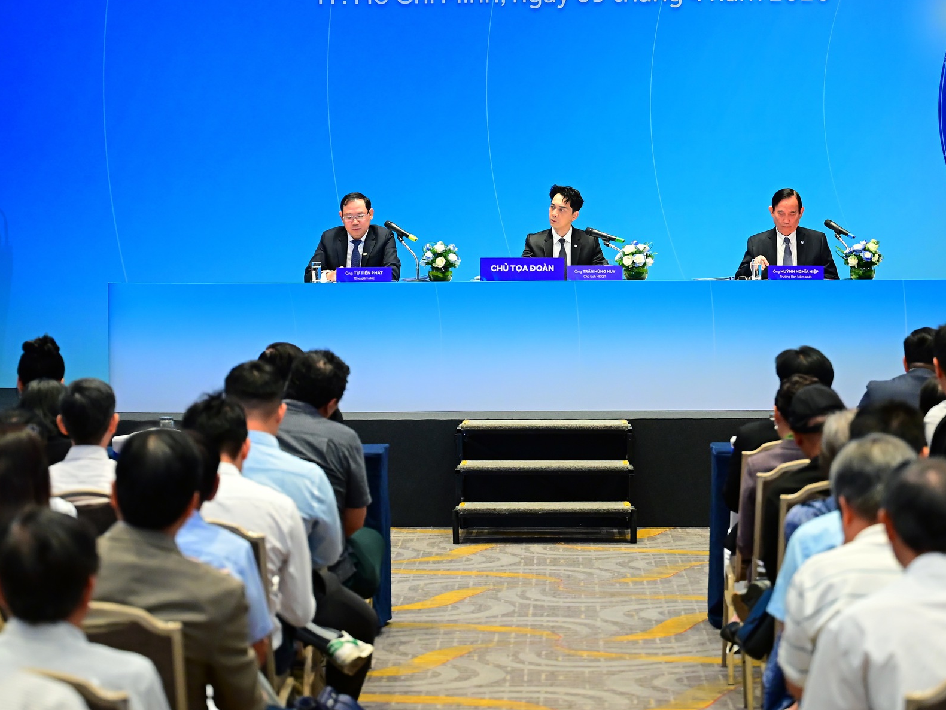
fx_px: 2979
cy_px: 218
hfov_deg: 18.0
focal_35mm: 109
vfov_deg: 13.6
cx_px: 492
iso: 3200
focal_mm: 70
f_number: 2.8
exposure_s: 1/200
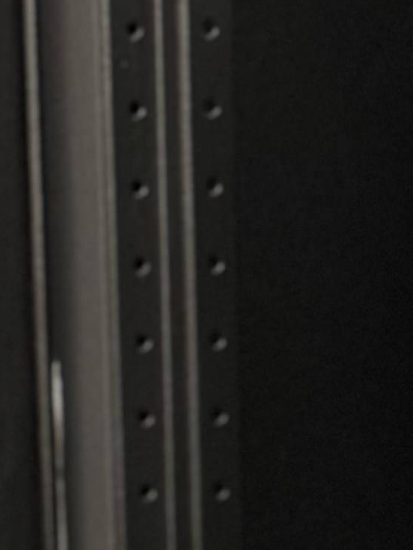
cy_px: 1409
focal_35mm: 263
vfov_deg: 7.0
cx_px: 248
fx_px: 4184
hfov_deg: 5.7
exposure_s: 1/40
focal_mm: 6.76
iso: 400
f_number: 1.78
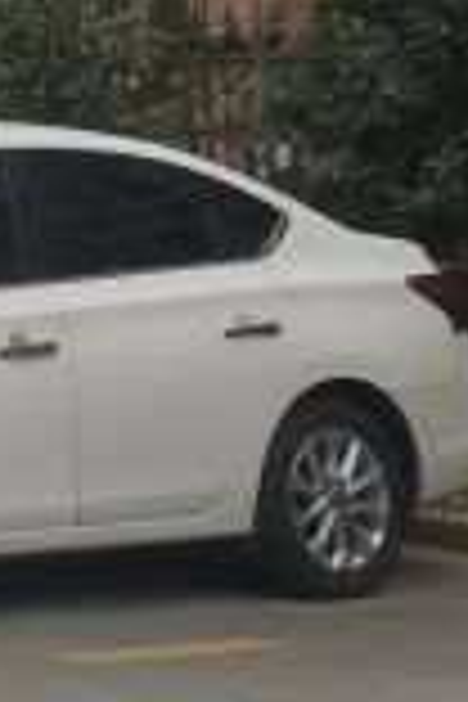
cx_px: -1323
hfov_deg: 6.9
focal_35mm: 160
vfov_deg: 12.5
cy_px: -176
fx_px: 3120
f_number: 1.8
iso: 90
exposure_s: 1/762
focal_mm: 3.95
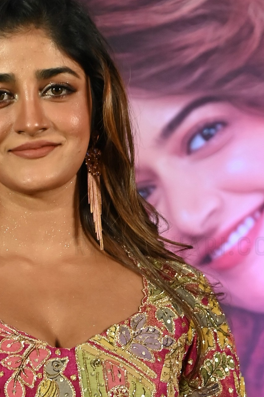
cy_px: 372
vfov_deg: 8.5
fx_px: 2640
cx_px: 19
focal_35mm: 240
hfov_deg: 5.7
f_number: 5
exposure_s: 1/125
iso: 640
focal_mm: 70
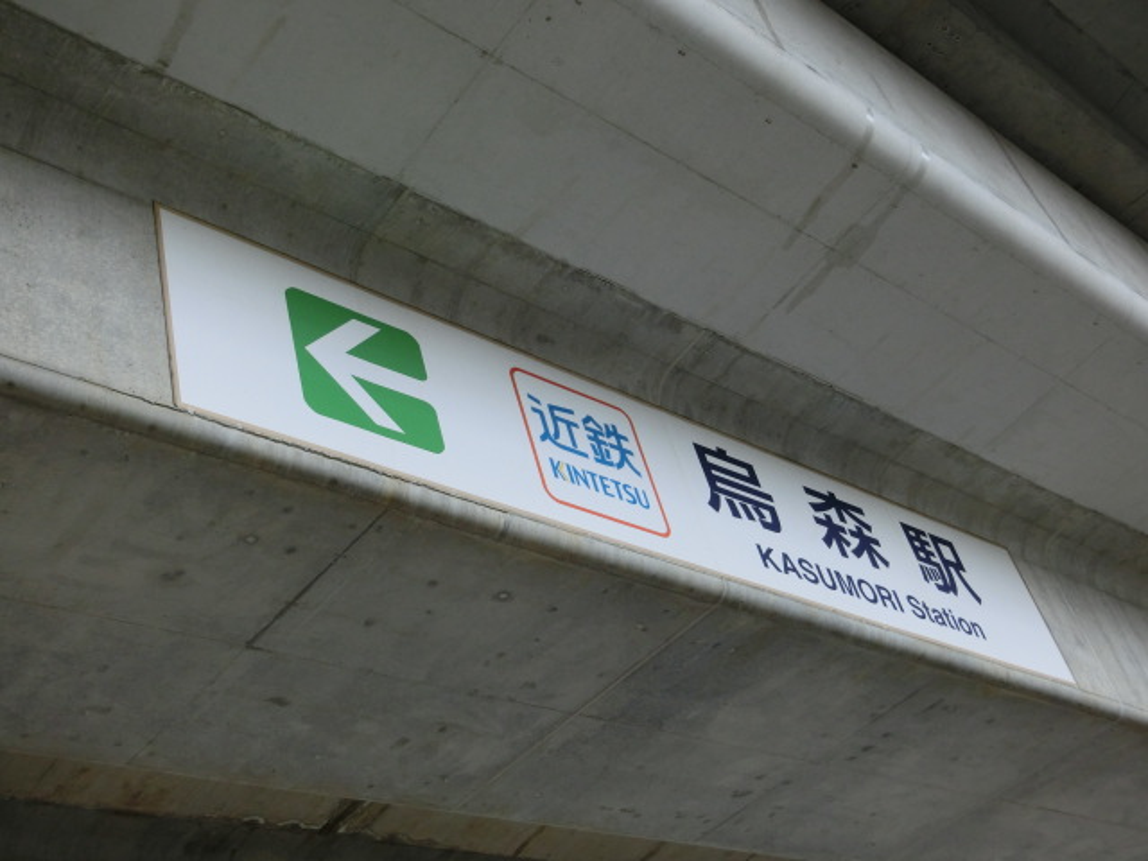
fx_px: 1492
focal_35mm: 45
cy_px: 430
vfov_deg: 32.2
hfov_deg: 42.1
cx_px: 574
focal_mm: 8
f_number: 4.4
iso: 160
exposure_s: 1/125
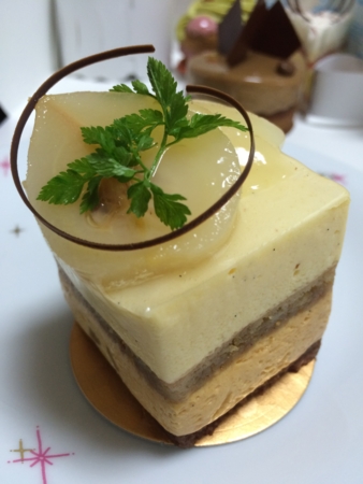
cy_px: 242
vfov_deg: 61.6
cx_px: 182
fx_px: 405
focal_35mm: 29
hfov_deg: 48.3
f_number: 2.2
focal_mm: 4.15
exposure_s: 1/30
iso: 64
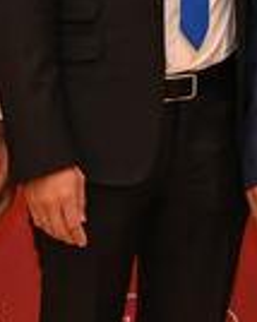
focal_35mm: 273
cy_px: -16
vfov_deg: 7.1
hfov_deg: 5.7
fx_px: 2599
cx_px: 245
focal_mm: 54
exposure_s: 1/125
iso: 6400
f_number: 5.6
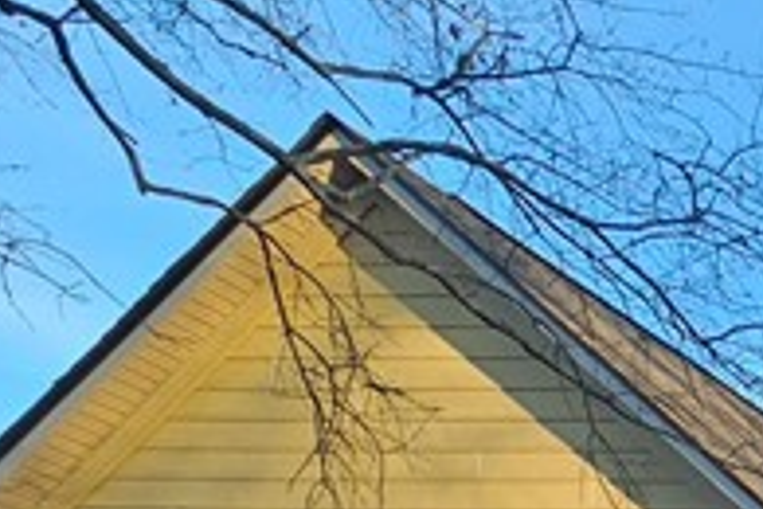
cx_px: 1628
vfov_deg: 13.3
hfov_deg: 17.4
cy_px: 1272
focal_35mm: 71
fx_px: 1505
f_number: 2.2
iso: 50
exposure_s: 1/246
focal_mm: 2.2
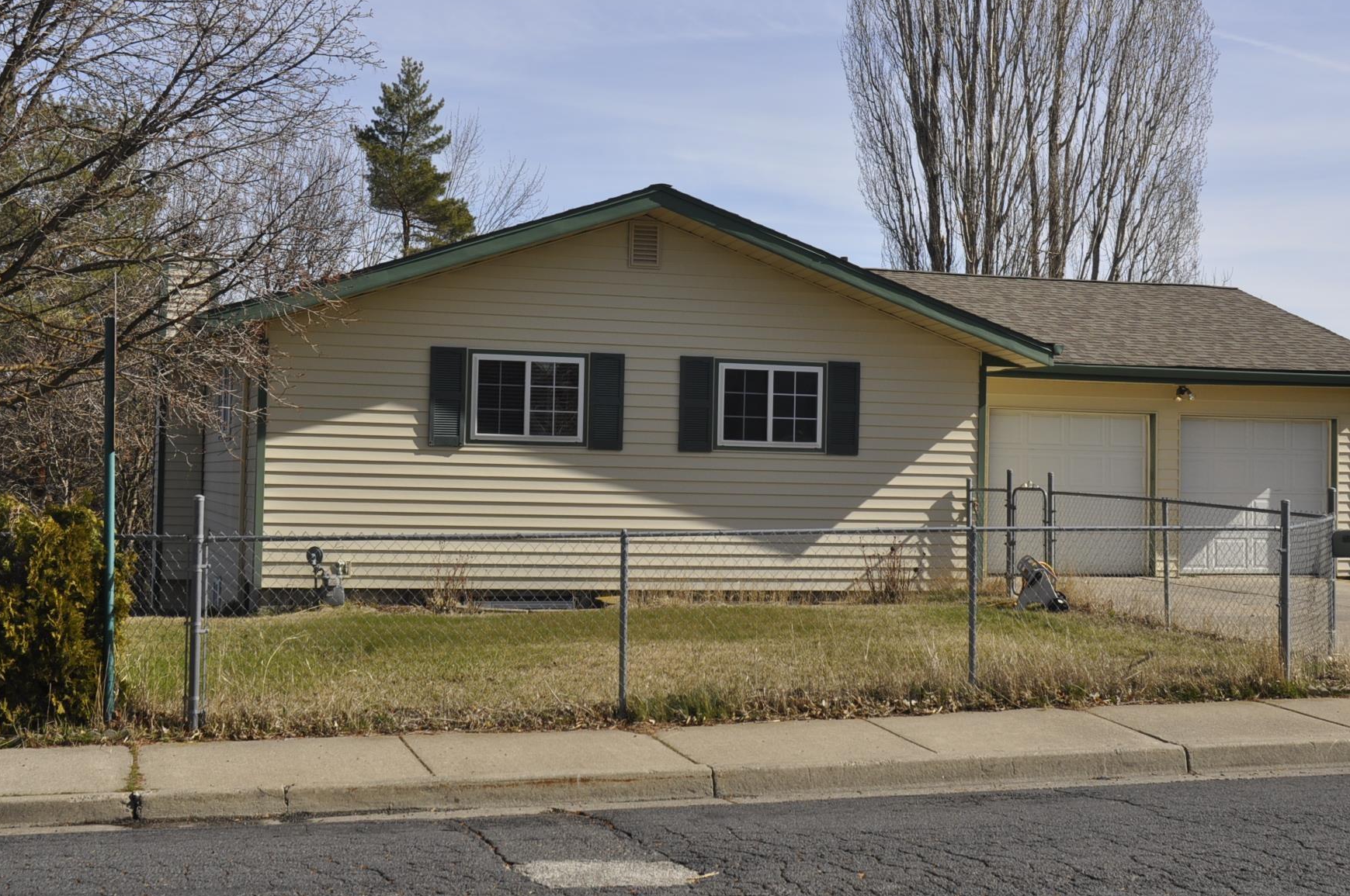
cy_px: 397
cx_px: 717
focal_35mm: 54
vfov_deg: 25.2
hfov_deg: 37.1
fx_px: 2008
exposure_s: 1/400
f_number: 10
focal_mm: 29
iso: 200
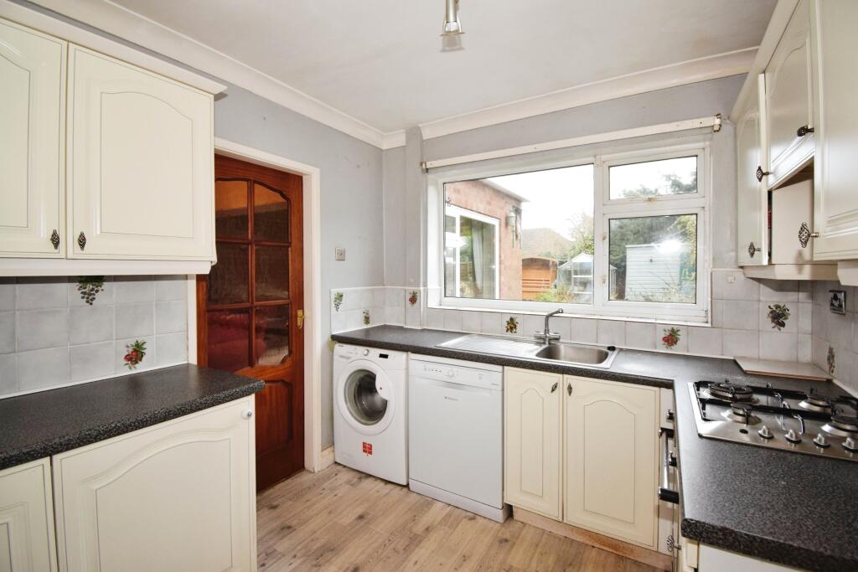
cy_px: 286
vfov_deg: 77.3
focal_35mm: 15
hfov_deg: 100.4
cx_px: 429
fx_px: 358
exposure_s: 1/160
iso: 1000
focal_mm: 10
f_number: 4.5
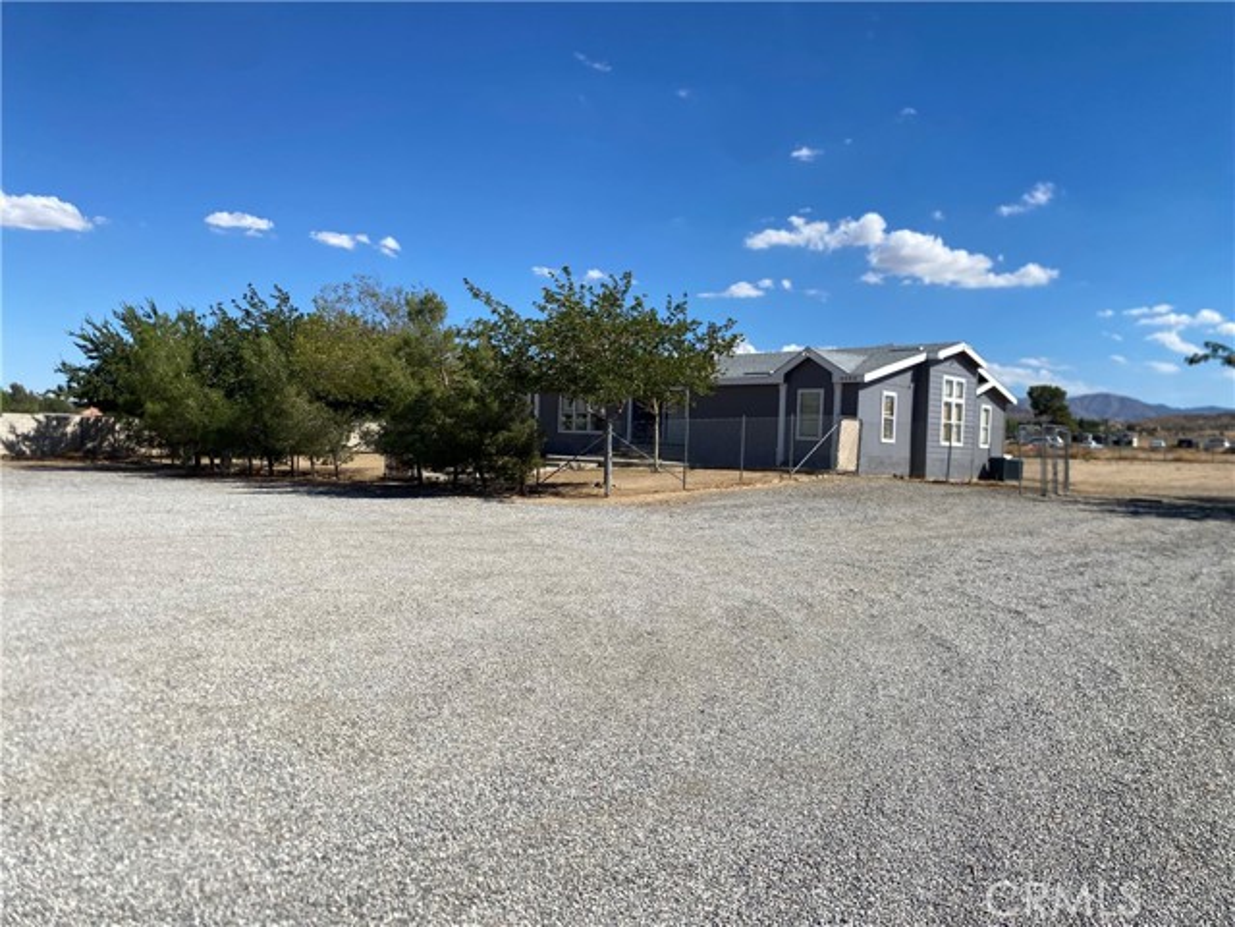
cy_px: 464
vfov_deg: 53.1
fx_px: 928
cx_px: 618
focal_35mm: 26
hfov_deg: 67.3
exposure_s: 1/4274
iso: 32
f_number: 1.8
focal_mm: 4.25
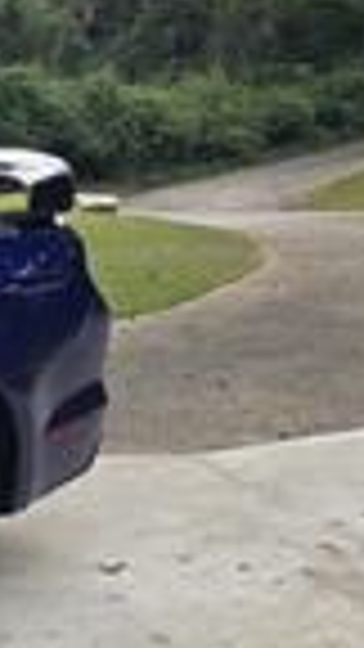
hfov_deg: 10.2
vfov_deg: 23.9
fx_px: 1510
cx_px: -710
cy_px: 504
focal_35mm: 88
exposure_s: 1/359
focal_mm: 6.3
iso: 50
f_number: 1.7
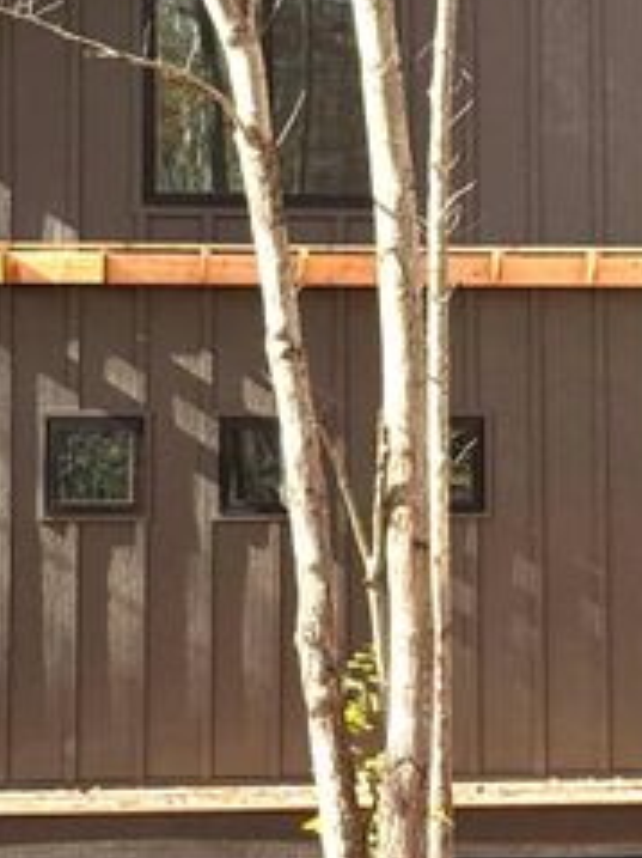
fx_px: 3317
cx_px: 603
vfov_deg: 14.7
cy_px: 278
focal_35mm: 134
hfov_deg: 11.0
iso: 100
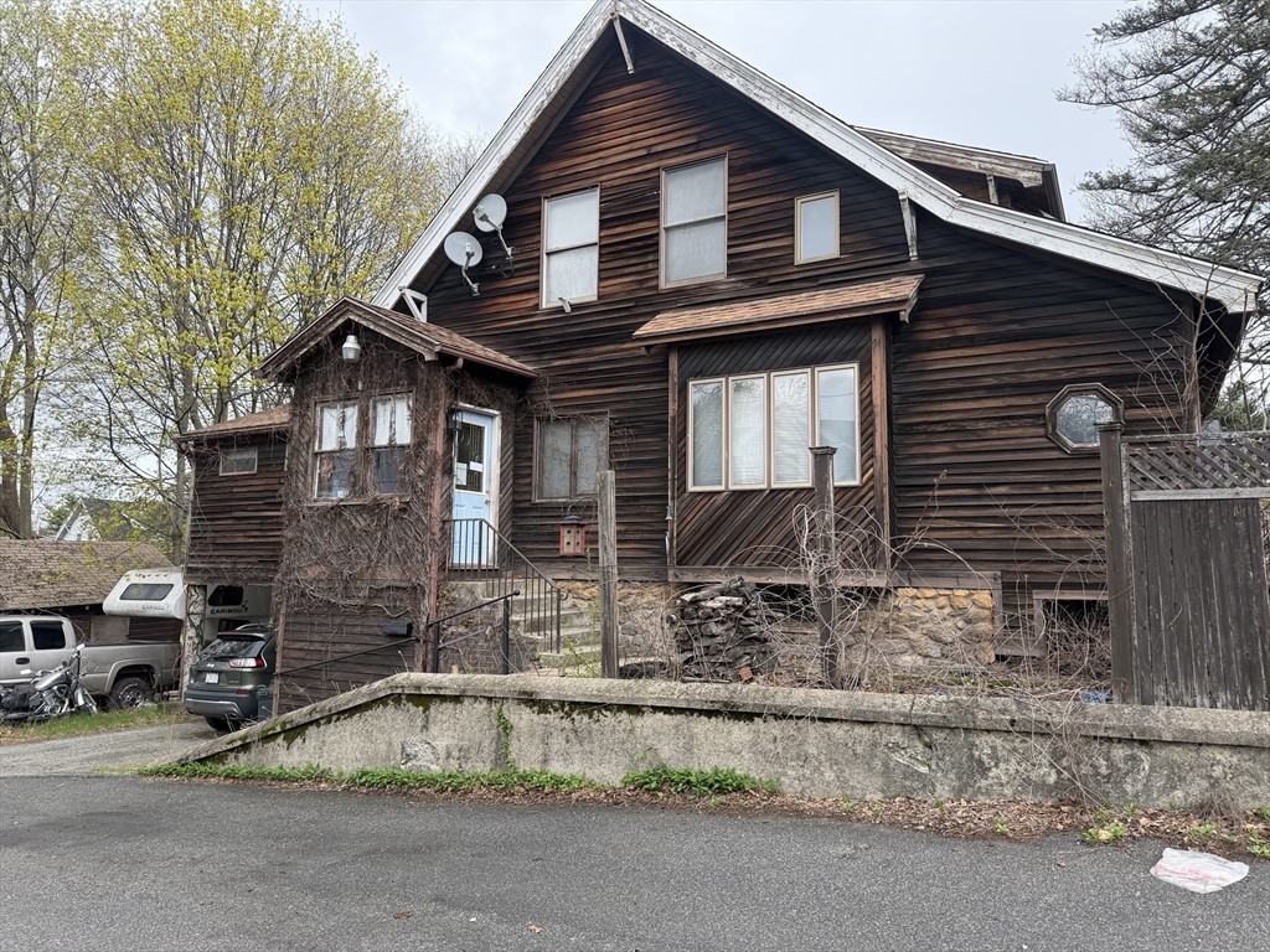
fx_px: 881
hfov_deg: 71.6
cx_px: 635
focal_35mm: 24
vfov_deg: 56.8
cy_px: 476
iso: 100
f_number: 1.78
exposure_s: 1/840
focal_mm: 6.76
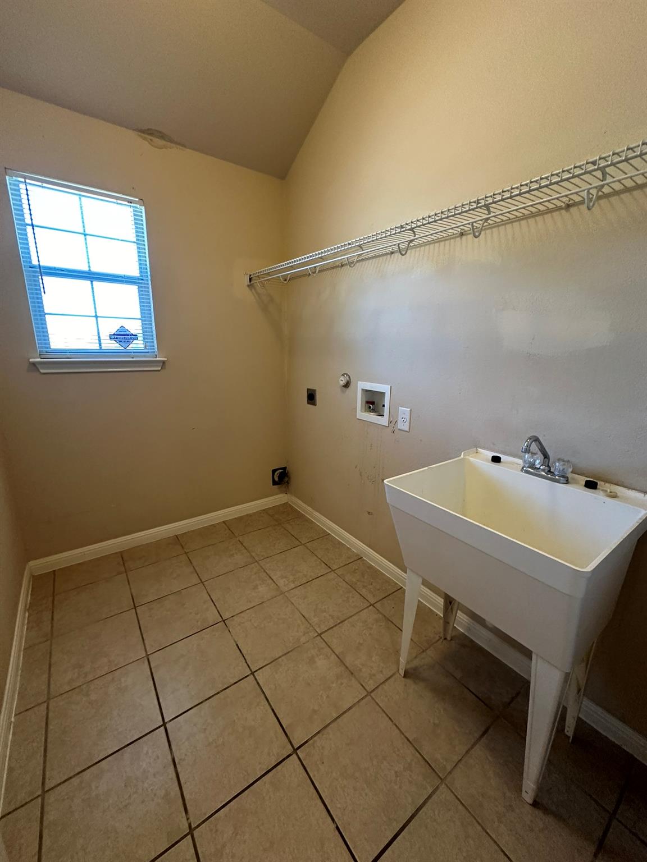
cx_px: 324
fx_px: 349
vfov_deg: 102.1
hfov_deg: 85.7
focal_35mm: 14
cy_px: 431
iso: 250
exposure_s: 1/60
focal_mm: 2.22
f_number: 2.2
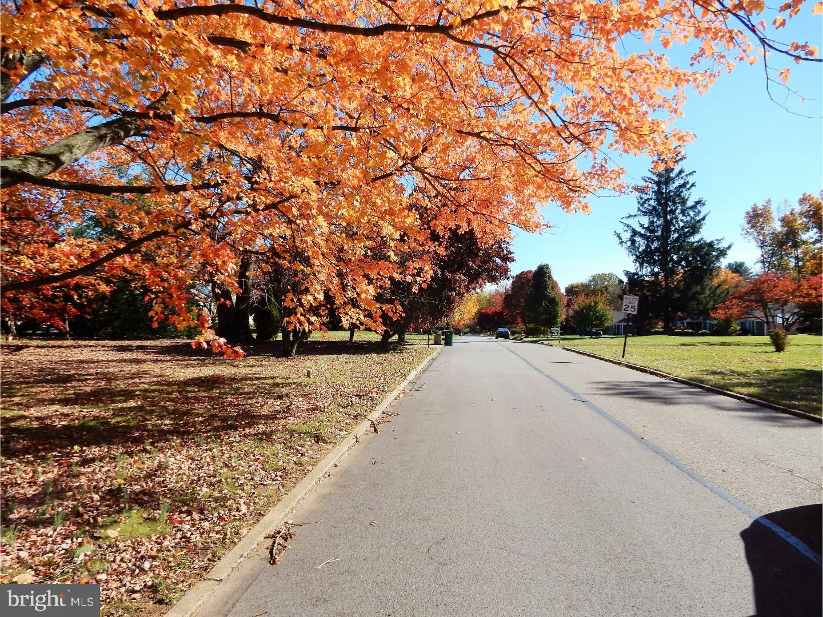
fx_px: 594
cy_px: 308
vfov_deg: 54.9
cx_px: 412
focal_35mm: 25
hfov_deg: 69.4
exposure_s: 1/800
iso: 125
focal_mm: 4.5
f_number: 3.7
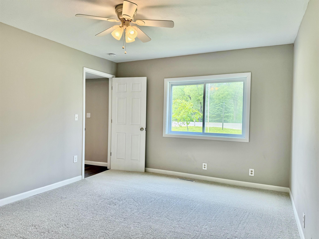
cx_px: 160
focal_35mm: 24
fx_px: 221
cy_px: 120
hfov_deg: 71.6
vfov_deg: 56.8
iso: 100
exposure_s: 1/321
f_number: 1.78
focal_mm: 6.76
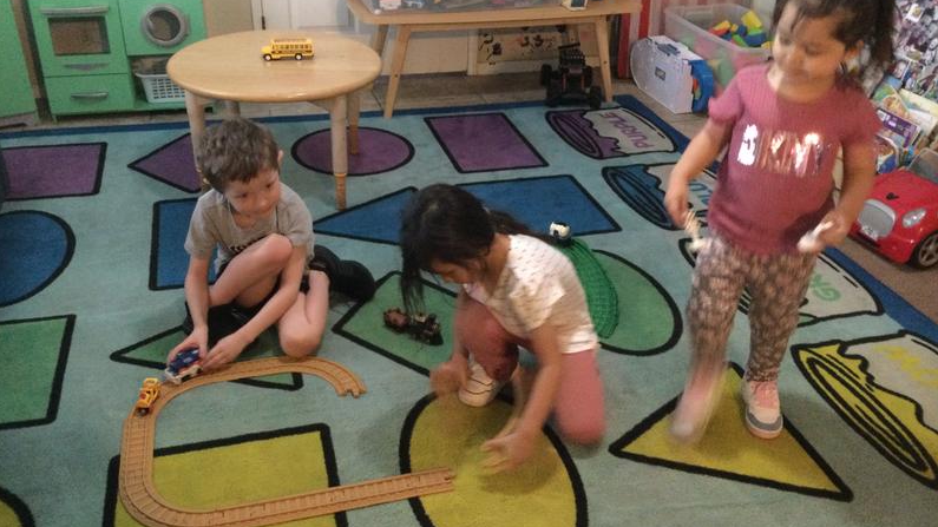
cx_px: 467
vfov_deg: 34.6
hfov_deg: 58.0
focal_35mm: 34
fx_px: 846
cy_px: 244
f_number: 2.4
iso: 500
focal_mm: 3.3
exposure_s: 1/15
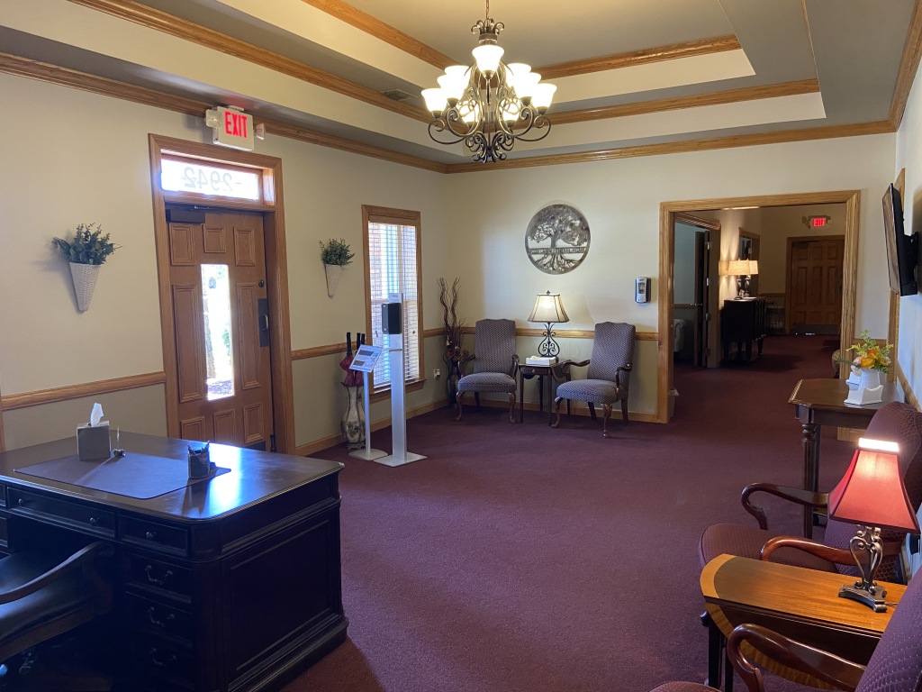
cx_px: 461
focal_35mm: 26
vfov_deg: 53.1
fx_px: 693
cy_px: 346
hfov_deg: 67.3
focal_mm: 4.25
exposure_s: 1/60
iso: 320
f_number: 1.8
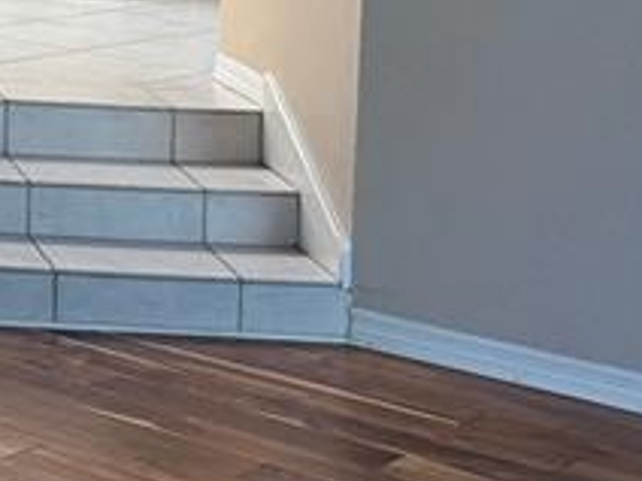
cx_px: -684
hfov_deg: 14.0
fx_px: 2151
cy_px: -248
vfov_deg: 12.2
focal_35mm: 116
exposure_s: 1/60
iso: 250
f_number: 1.78
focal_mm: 6.76
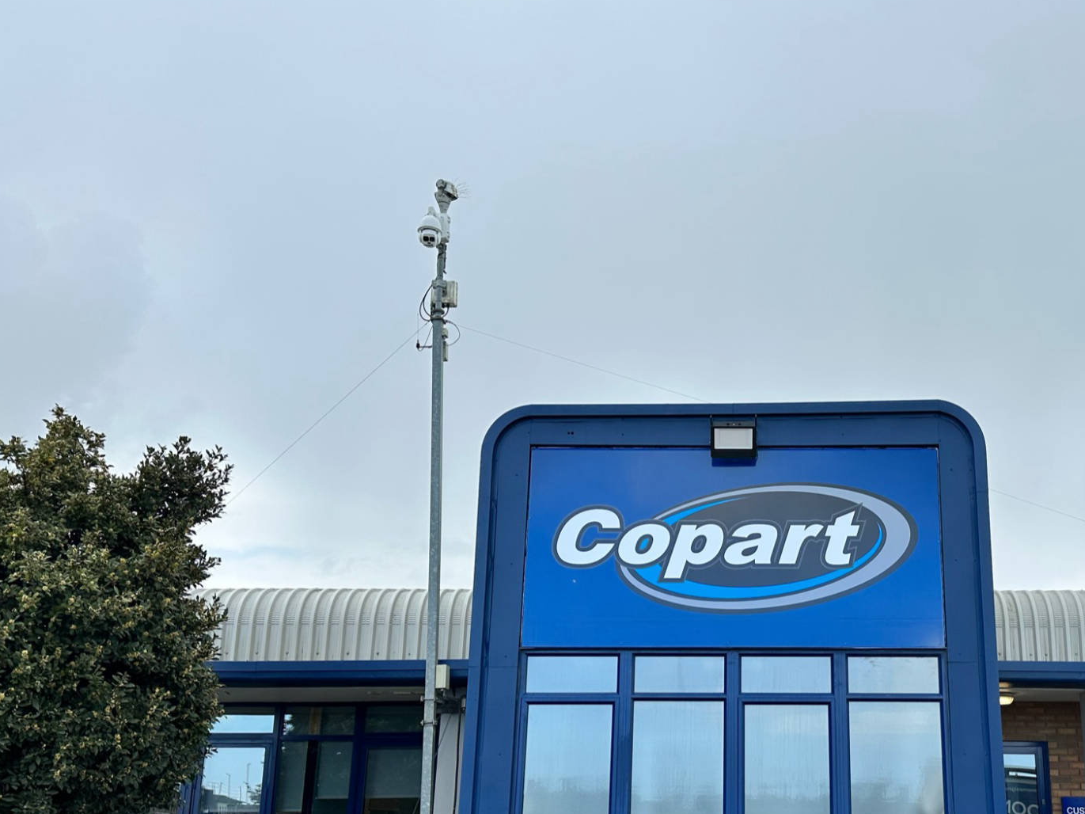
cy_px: 569
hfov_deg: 51.5
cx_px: 738
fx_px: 1097
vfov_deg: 40.0
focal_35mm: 35
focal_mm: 6.86
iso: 80
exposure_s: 1/1613
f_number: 1.78
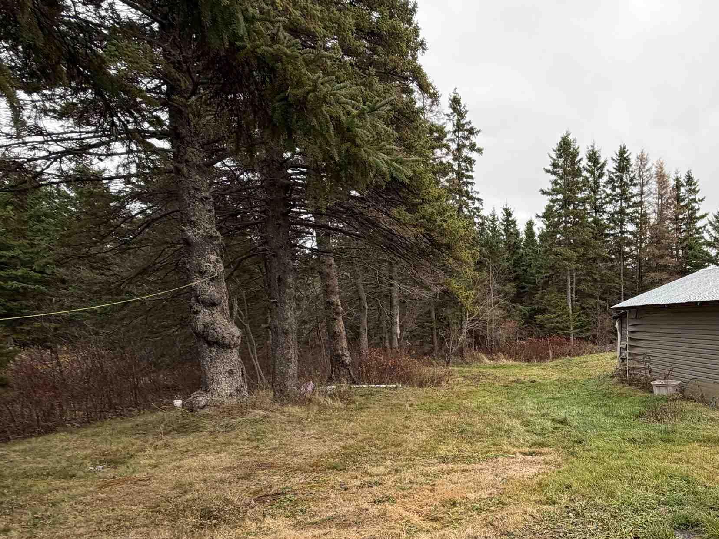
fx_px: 540
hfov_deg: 60.2
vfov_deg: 51.9
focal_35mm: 26
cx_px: 605
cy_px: 369
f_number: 2.2
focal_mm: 2.22
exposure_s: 1/139
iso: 40
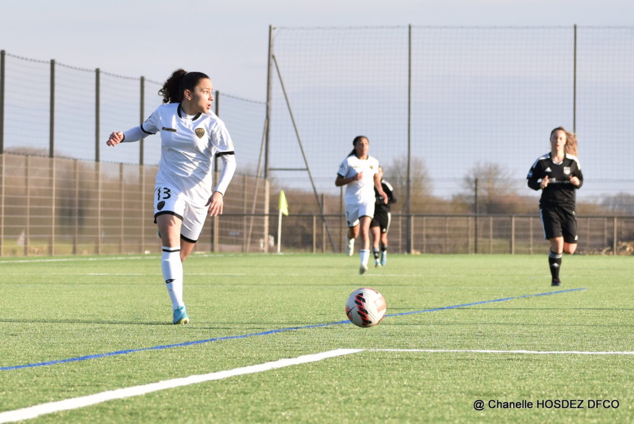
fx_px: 2432
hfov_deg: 14.9
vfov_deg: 10.0
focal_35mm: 138
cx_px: 317
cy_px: 212
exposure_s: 1/800
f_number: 4.8
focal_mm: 92
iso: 250
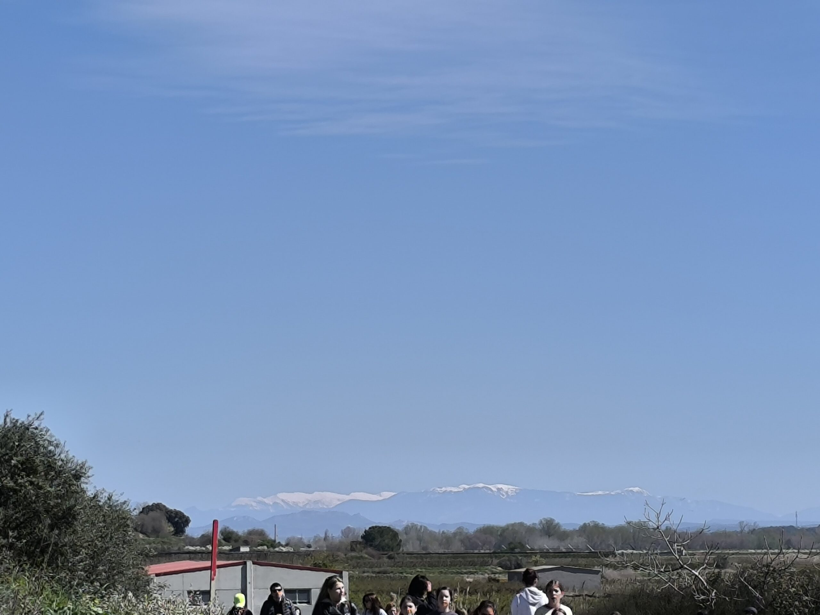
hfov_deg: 13.1
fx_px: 3577
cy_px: 308
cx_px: 410
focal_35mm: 151
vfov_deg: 9.8
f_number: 1.65
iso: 50
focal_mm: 6.14
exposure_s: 1/1047
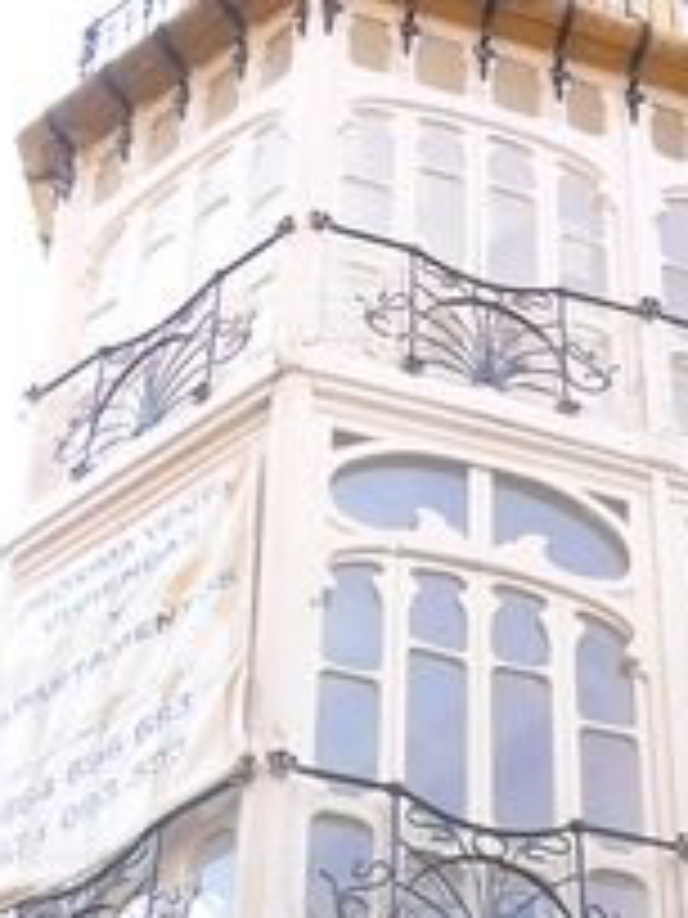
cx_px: 666
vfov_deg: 18.0
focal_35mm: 103
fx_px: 2730
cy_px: 1134
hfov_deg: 14.2
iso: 80
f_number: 2.8
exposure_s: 1/160
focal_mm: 5.2
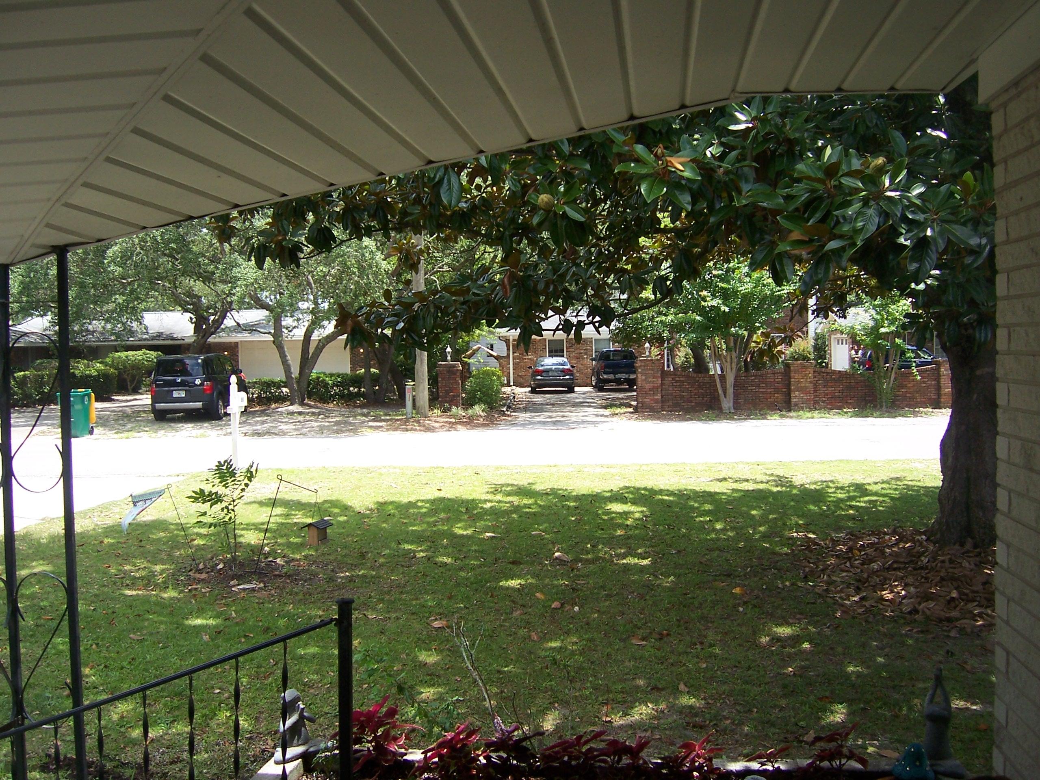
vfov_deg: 39.7
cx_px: 520
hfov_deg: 51.4
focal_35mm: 36
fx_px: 1082
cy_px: 390
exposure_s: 1/350
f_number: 3
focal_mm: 6
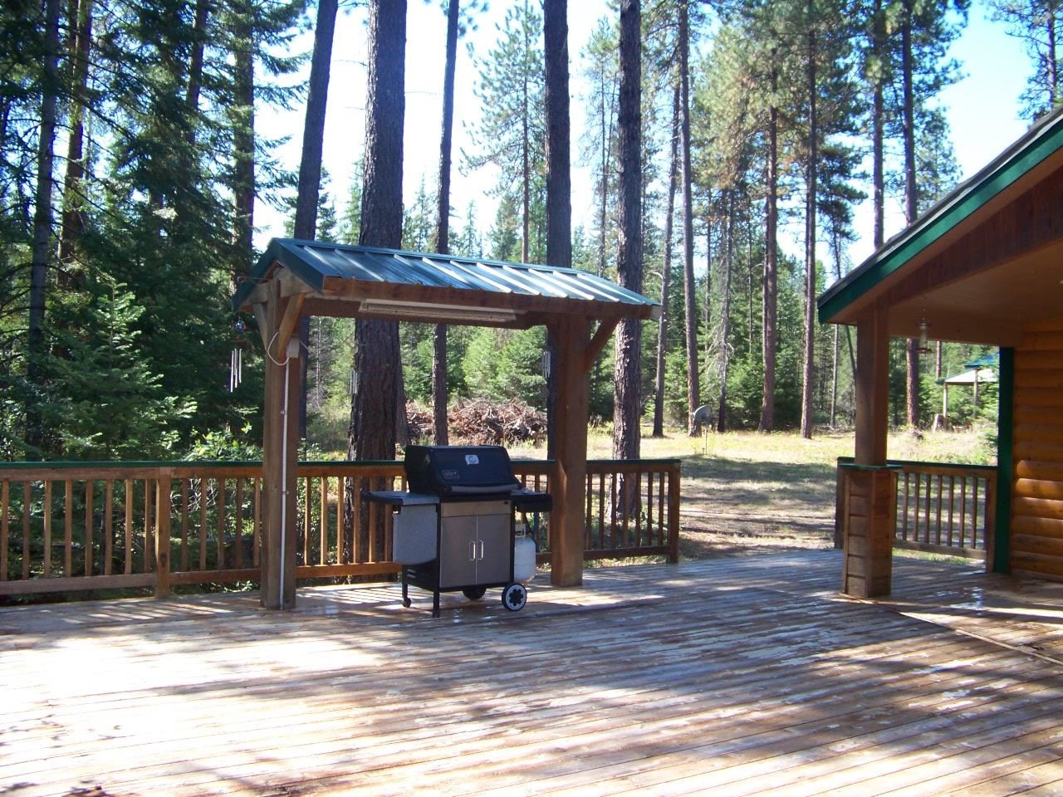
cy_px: 398
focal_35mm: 36
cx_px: 532
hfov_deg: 51.4
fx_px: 1106
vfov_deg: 39.7
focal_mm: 5.85
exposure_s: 1/200
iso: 64
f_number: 2.8
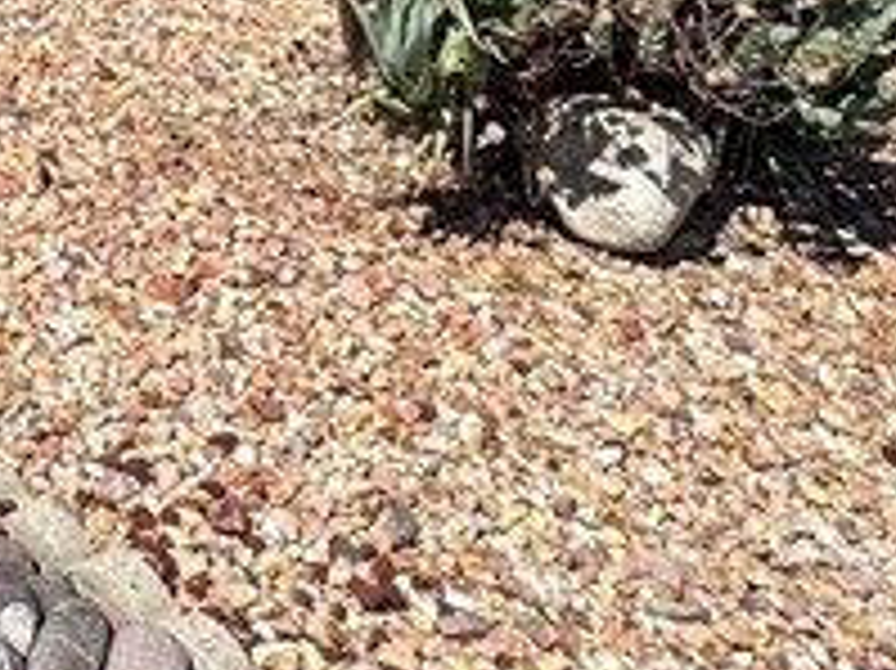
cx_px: -468
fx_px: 1863
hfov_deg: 22.1
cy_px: -558
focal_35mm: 72
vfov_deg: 16.7
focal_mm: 2.22
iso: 50
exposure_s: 1/1927
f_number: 2.2
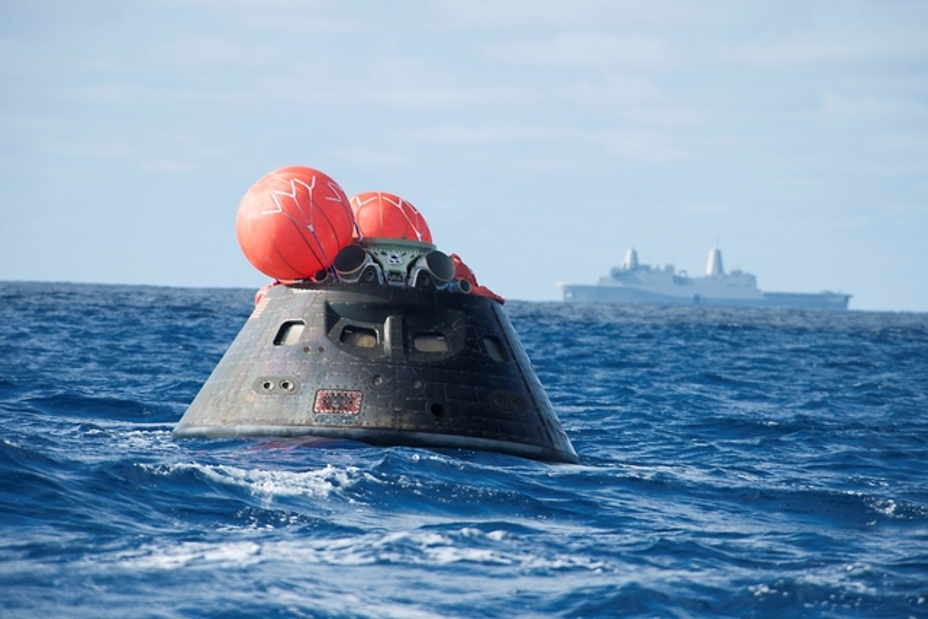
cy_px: 310
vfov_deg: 3.4
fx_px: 10313
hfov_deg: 5.2
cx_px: 464
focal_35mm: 400
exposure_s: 1/500
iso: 200
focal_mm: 400
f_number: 8
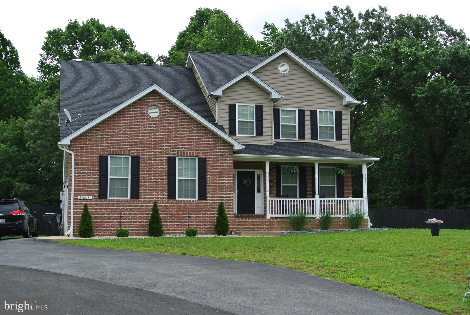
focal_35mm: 51
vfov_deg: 26.5
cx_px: 235
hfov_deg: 38.8
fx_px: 666
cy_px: 158
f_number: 4.8
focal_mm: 18.9
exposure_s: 1/500
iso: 100
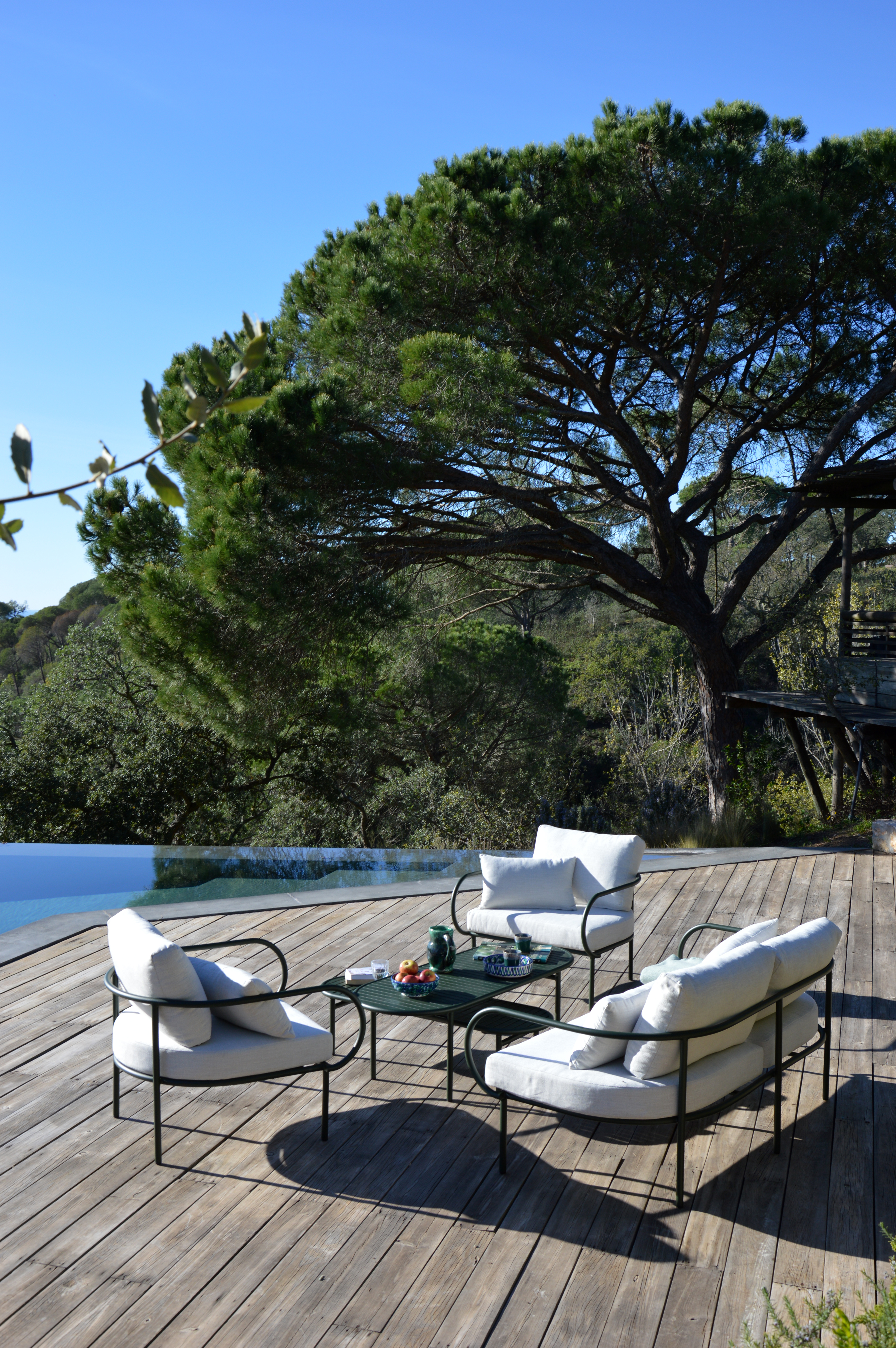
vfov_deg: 53.2
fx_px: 1346
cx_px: 448
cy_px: 674
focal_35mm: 36
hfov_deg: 36.8
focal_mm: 24
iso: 100
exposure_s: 1/200
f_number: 7.1
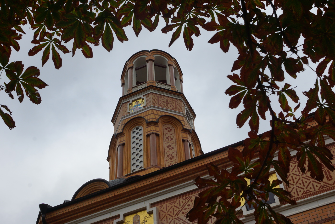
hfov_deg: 37.8
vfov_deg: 25.8
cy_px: 112
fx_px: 489
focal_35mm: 52
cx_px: 168
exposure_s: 1/100
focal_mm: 35
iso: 100
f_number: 11
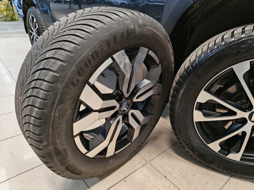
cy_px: 95
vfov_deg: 58.9
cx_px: 127
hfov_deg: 73.9
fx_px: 169
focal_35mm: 23
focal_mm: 5.4
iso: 100
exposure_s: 1/50
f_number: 1.6
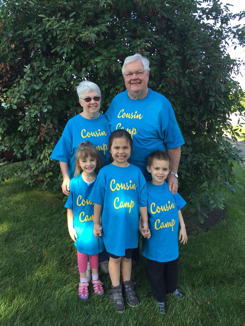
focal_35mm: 29
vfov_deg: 61.7
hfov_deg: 48.2
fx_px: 274
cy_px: 163
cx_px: 122
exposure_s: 1/243
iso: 32
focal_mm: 4.15
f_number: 2.2
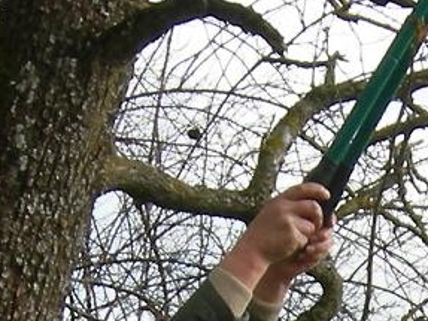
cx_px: 404
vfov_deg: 7.3
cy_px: 634
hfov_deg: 10.1
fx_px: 2410
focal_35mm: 195
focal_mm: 7.5
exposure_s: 1/145
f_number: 5.4
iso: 64
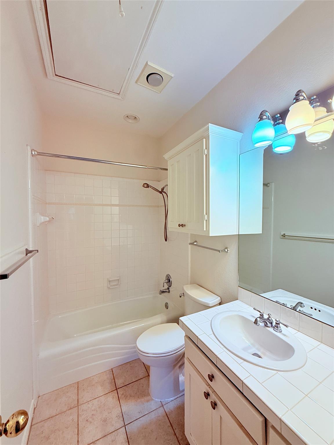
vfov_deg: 102.1
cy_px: 222
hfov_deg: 85.7
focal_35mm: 14
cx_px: 167
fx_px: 180
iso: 125
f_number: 2.2
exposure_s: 1/120
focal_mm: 2.22
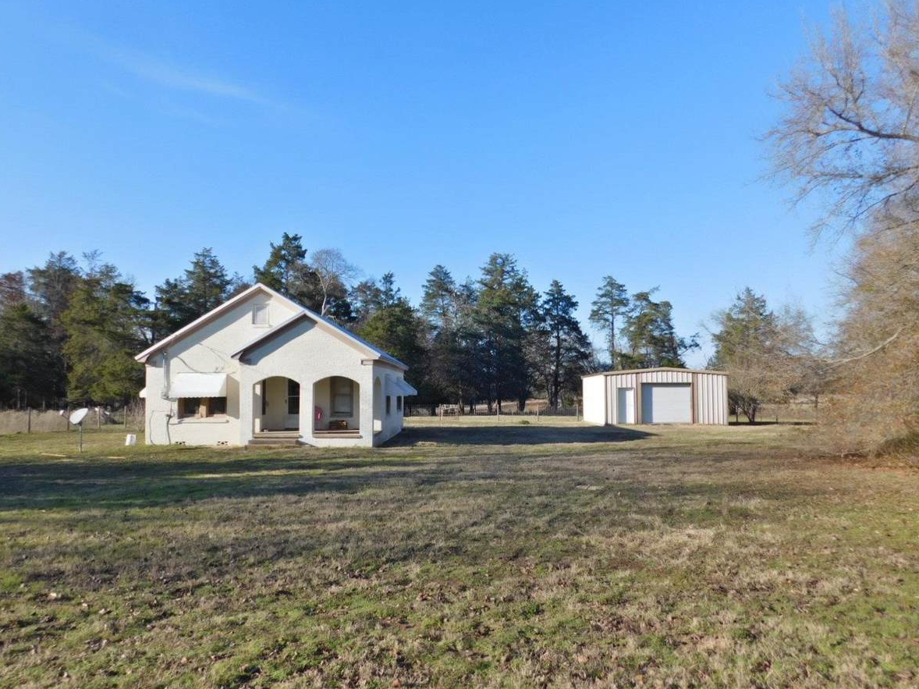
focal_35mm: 25
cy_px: 353
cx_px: 444
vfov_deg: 54.9
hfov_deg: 69.4
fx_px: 664
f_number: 3
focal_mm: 4
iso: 125
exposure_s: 1/1250
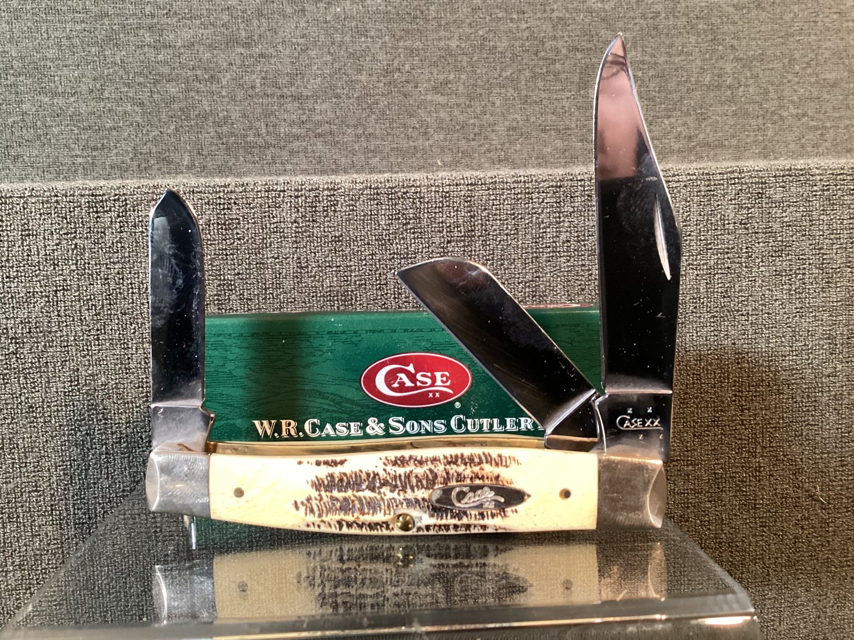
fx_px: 789
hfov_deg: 56.8
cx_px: 416
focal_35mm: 32
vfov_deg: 44.1
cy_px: 312
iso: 400
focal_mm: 3.3
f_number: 2.4
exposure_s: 1/30
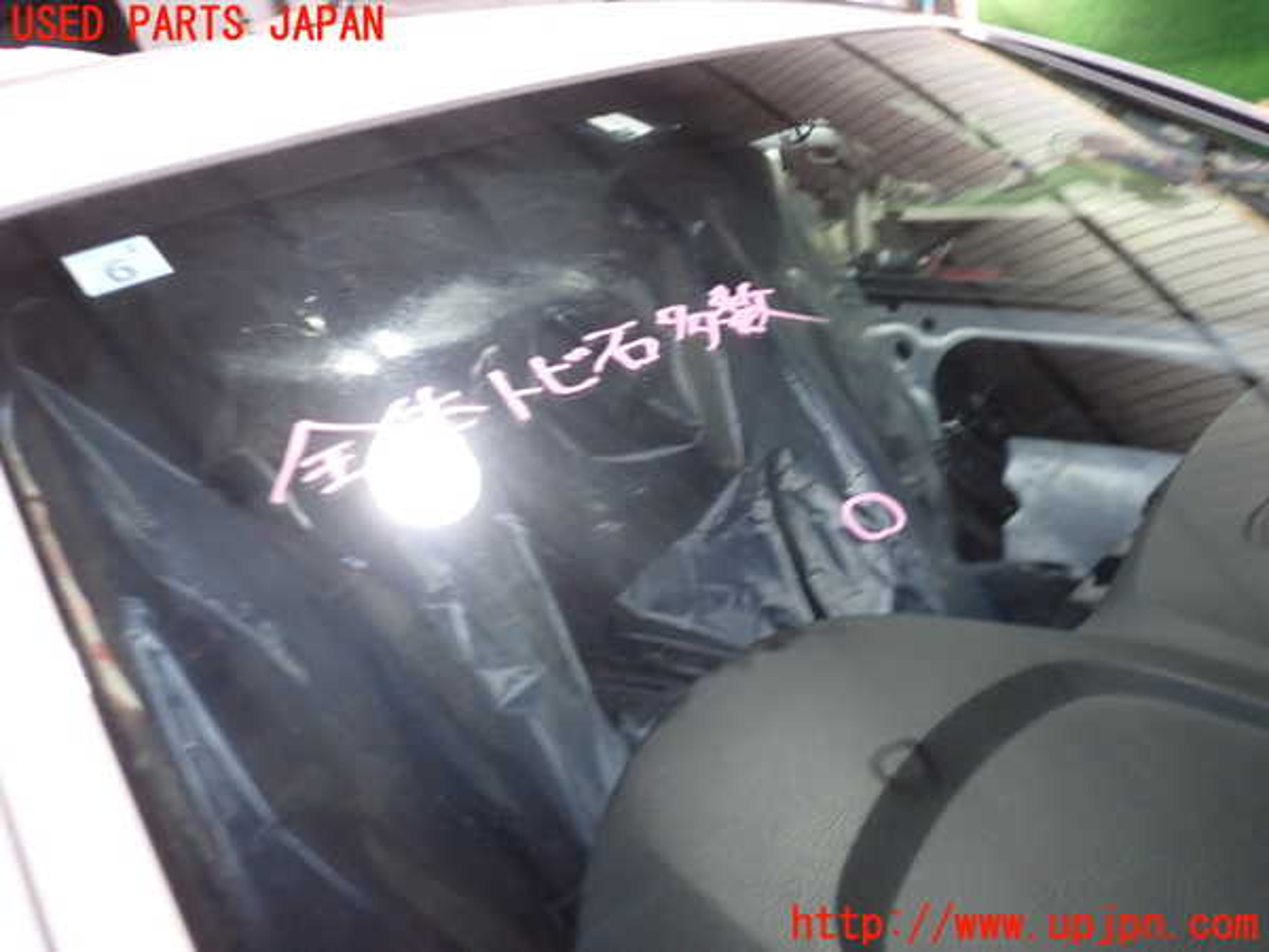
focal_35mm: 30
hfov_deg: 60.0
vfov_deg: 46.8
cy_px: 476
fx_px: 1100
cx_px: 634
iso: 640
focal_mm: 5.4
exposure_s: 1/30
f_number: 2.3
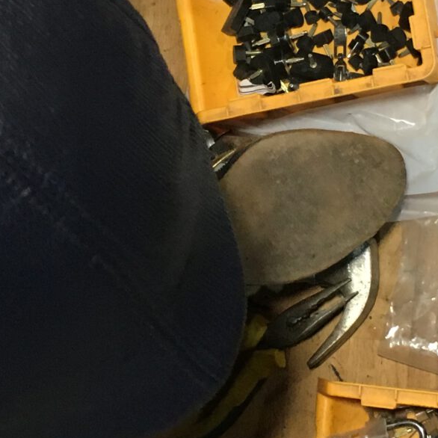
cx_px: 209
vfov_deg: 15.5
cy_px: 101
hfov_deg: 15.6
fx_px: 1603
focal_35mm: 112
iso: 160
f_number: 2.2
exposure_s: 1/33
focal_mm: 4.15
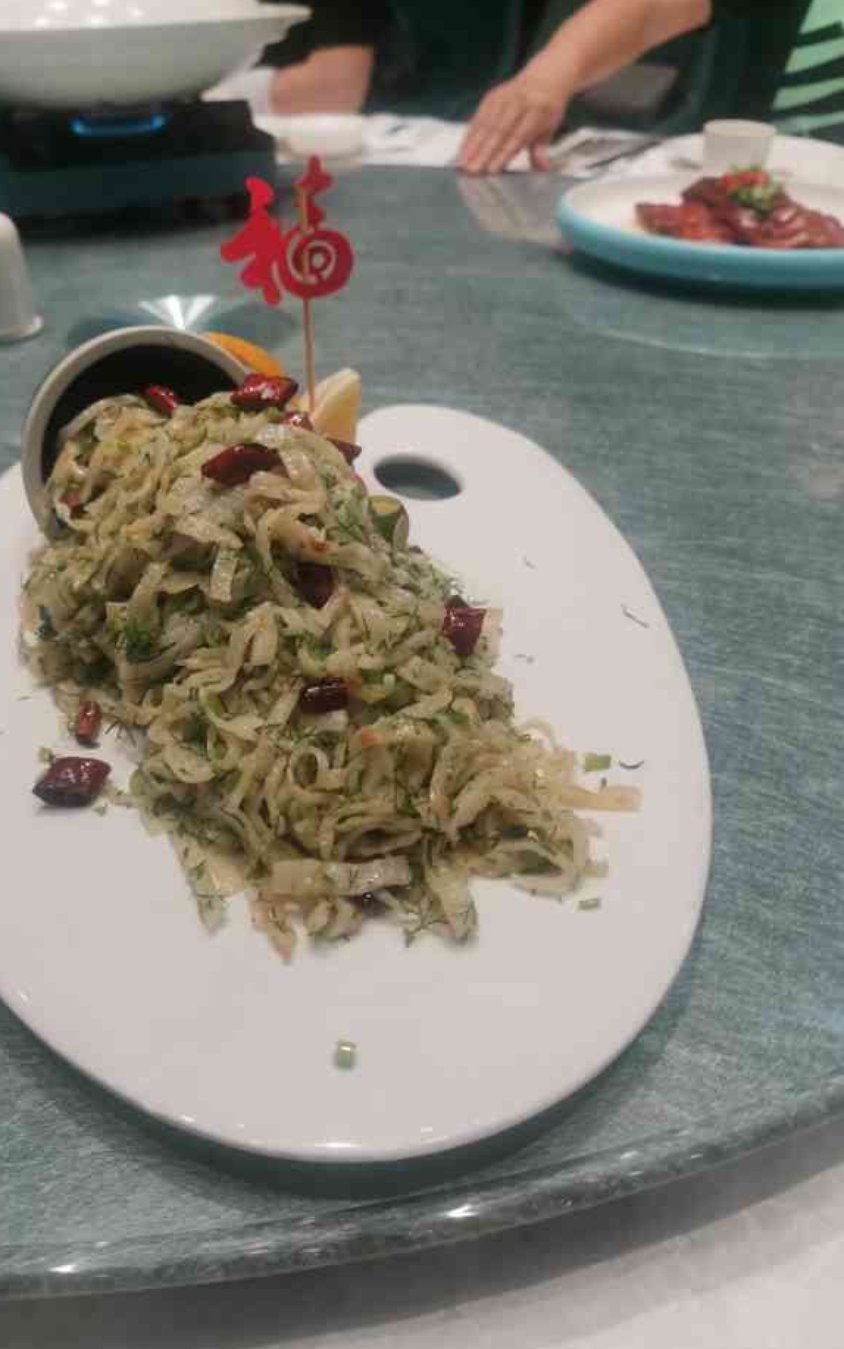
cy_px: 681
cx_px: 335
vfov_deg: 66.5
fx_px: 1030
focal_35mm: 28
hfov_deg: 44.3
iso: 80
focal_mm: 4.66
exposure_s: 1/100
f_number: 1.4
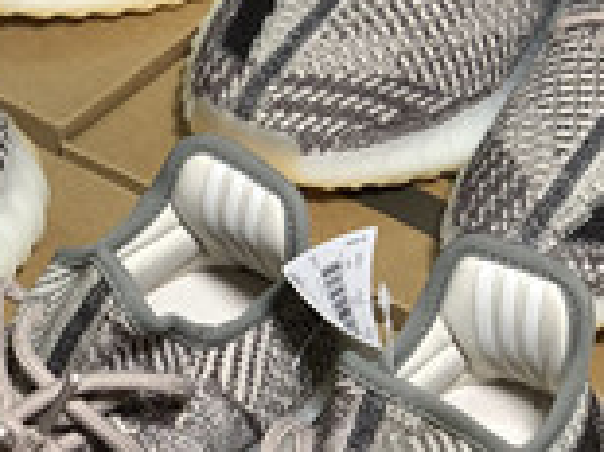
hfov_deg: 9.3
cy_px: 210
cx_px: -140
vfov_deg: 7.0
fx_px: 3679
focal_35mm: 211
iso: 40
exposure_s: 1/60
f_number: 2.4
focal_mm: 6
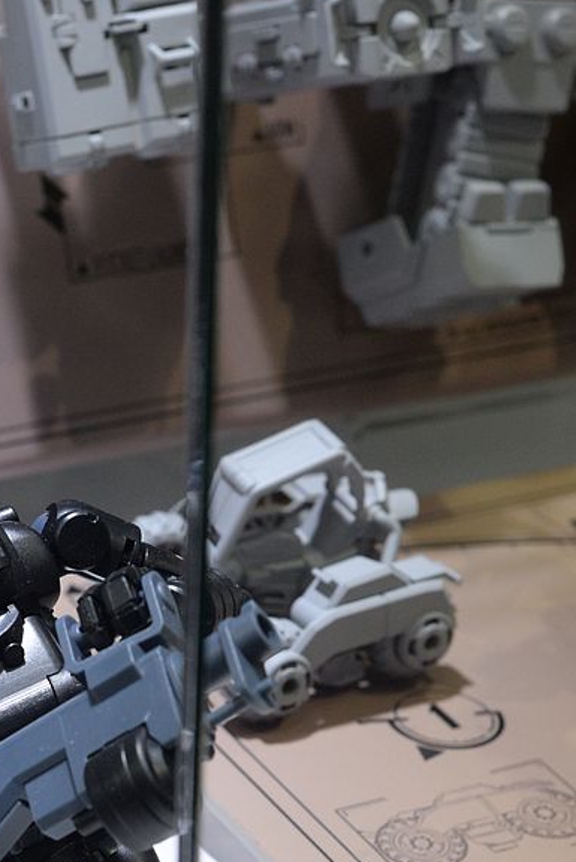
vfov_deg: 19.1
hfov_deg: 13.0
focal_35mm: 104
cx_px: 3
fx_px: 2491
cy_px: 858
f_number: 6.3
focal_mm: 50
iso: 2000
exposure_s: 1/100
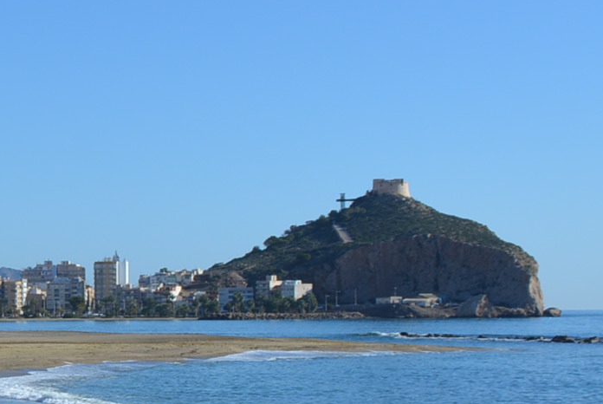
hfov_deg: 15.6
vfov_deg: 11.8
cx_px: -410
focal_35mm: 116
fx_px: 1945
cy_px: 366
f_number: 8
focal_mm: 18
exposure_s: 1/250
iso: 100
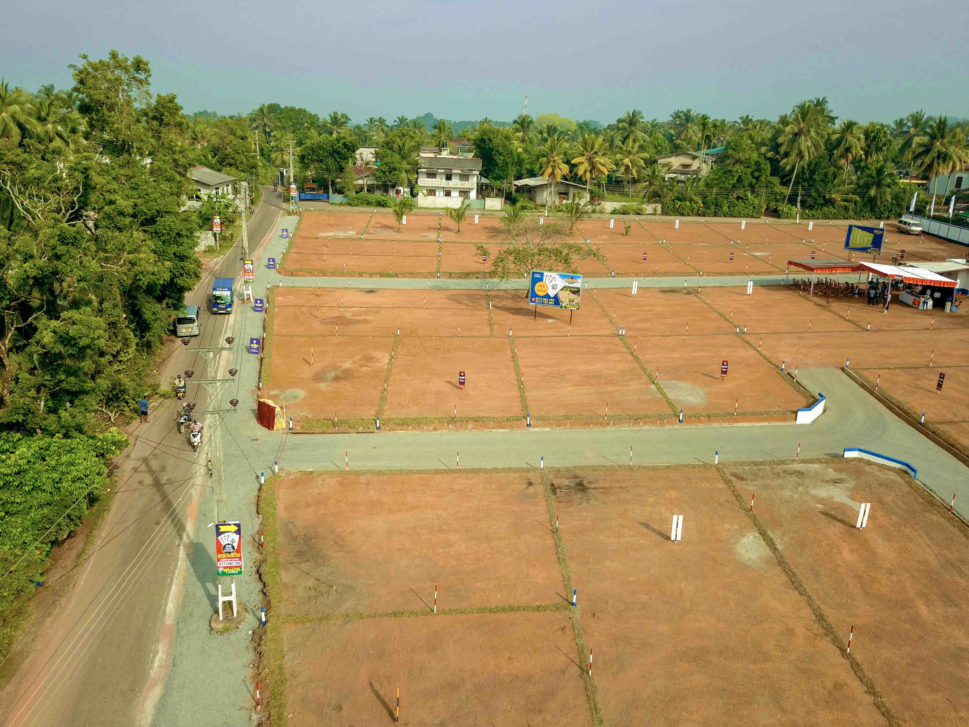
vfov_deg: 53.1
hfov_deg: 67.3
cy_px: 364
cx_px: 484
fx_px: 728
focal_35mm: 26
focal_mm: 4.73
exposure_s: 1/1119
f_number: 2.2
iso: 100
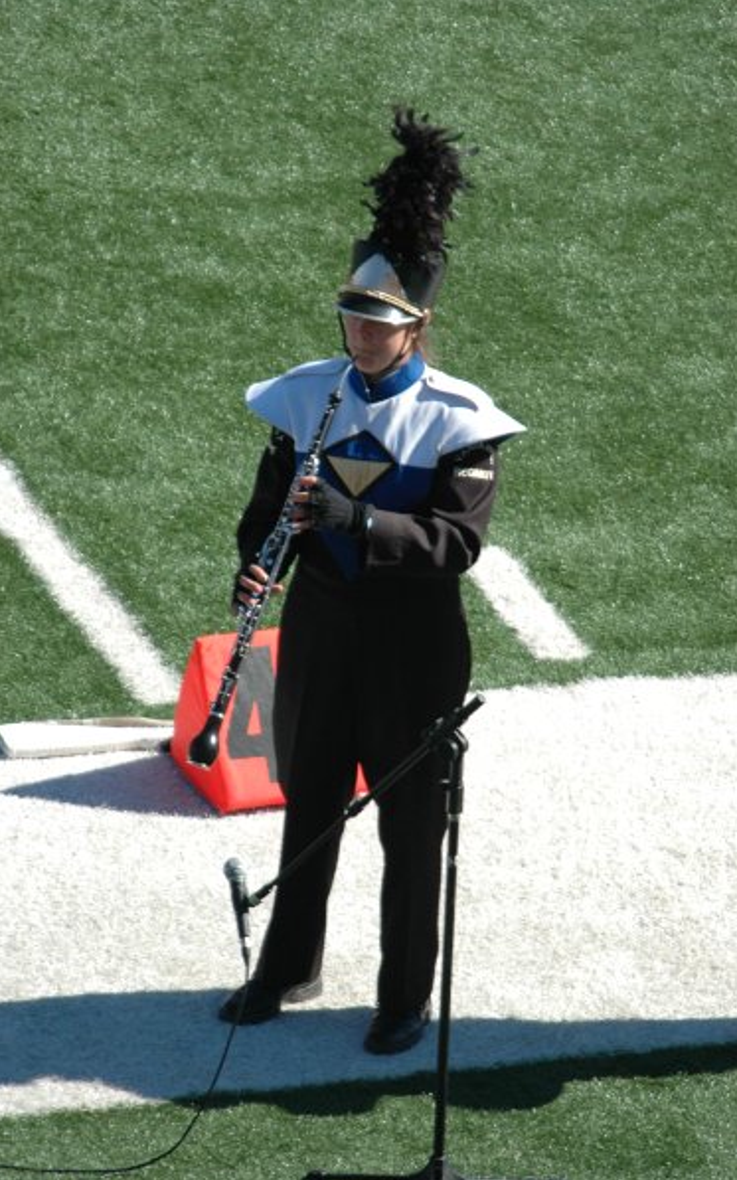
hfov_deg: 2.1
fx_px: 19737
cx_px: 347
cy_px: 591
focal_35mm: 614
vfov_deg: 3.4
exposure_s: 1/640
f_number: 5.6
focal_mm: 400
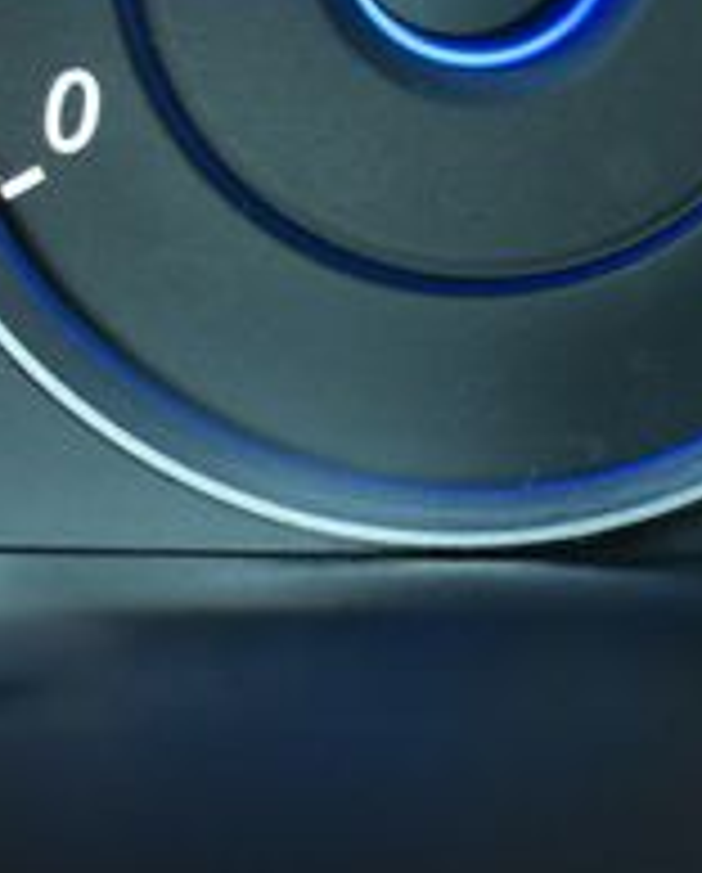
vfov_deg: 10.9
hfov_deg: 8.4
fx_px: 4557
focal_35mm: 176
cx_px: 1359
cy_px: 45
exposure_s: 1/15
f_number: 5
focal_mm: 38
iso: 1600
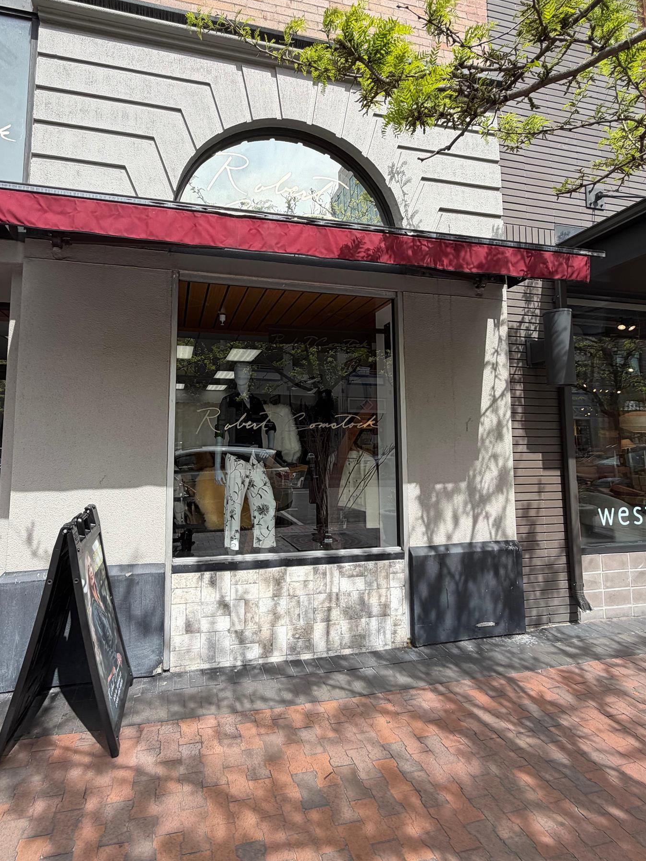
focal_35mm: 18
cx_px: 269
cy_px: 403
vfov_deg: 87.6
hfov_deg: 71.1
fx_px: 448
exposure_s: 1/770
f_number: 2.2
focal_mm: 2.22
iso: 40
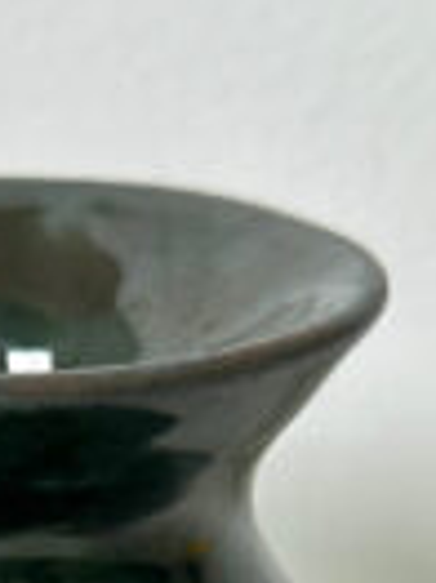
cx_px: -71
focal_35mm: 147
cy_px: 872
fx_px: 2473
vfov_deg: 12.8
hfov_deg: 9.9
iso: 80
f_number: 1.78
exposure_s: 1/86
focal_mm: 6.86
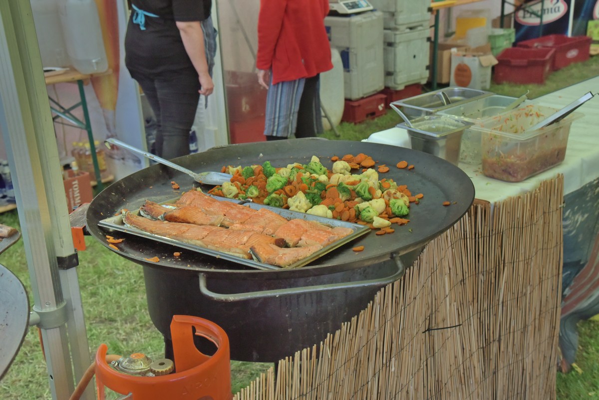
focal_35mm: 46
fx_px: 766
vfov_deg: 29.3
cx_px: 300
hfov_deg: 42.7
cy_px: 200
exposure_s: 1/15
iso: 1000
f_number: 5.6
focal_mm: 46
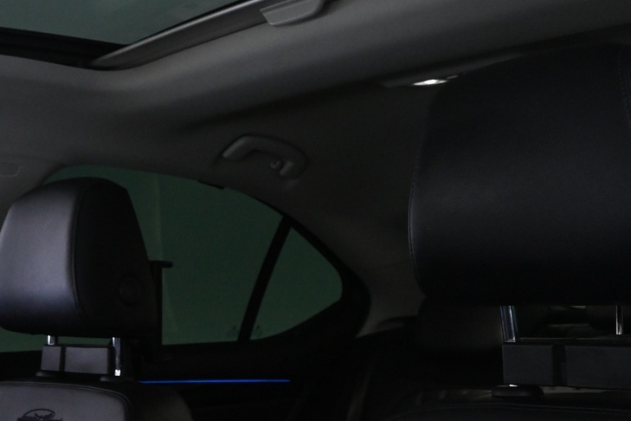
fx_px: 1052
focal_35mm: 60
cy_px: 31
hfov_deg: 33.2
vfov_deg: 22.0
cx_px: 238
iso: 2500
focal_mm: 18
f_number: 5.6
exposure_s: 1/30
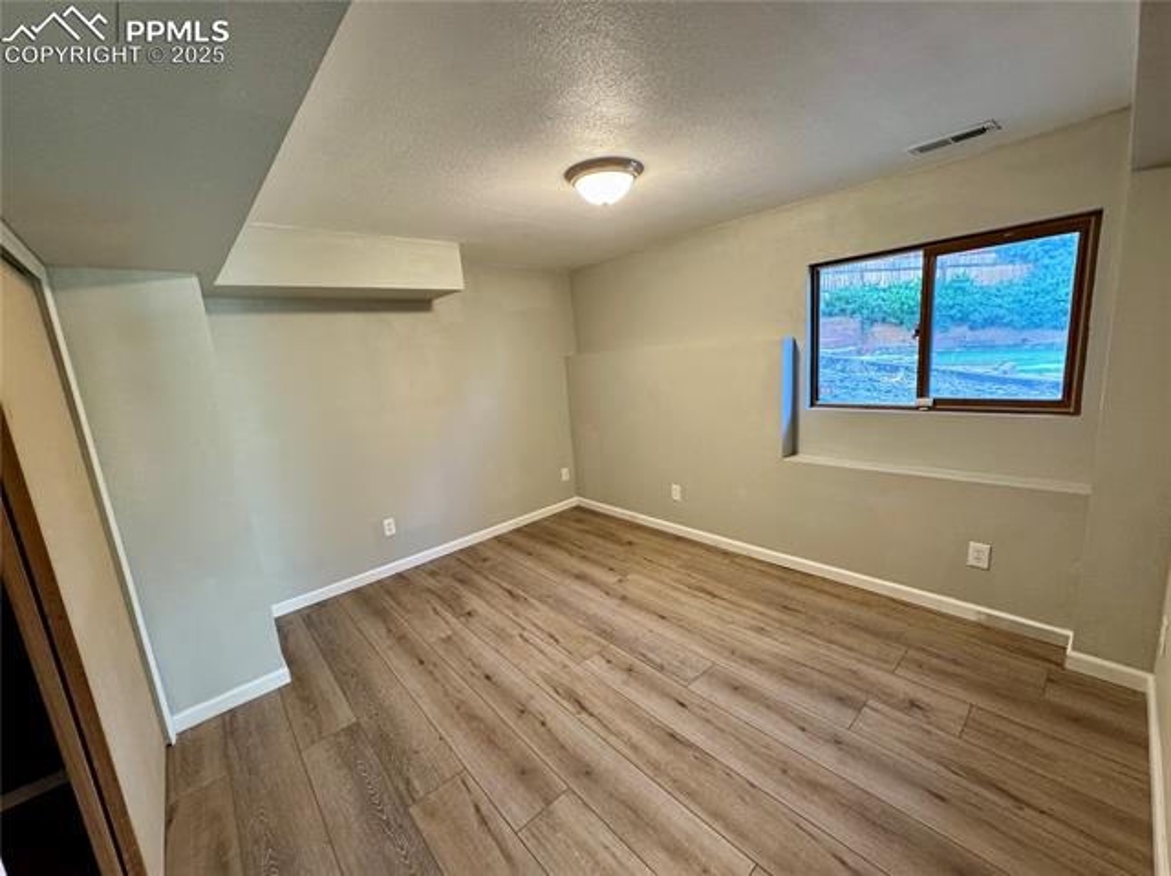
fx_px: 473
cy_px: 438
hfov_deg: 102.1
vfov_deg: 85.6
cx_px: 586
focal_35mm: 14
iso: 250
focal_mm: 2.22
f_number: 2.2
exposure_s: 1/60
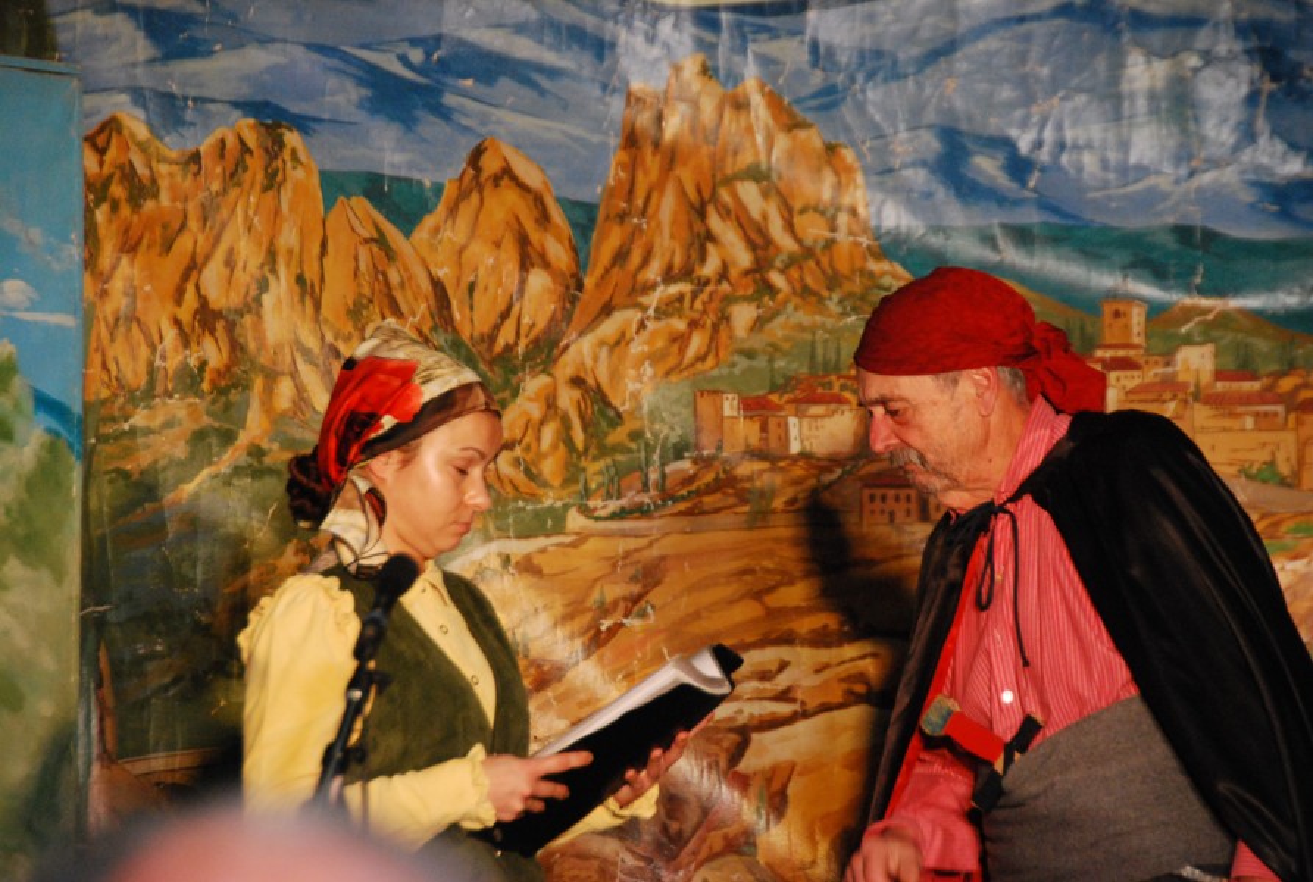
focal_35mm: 195
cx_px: 656
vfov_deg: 7.1
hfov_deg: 10.5
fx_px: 7129
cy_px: 441
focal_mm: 130
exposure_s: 1/60
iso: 1600
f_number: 5.6
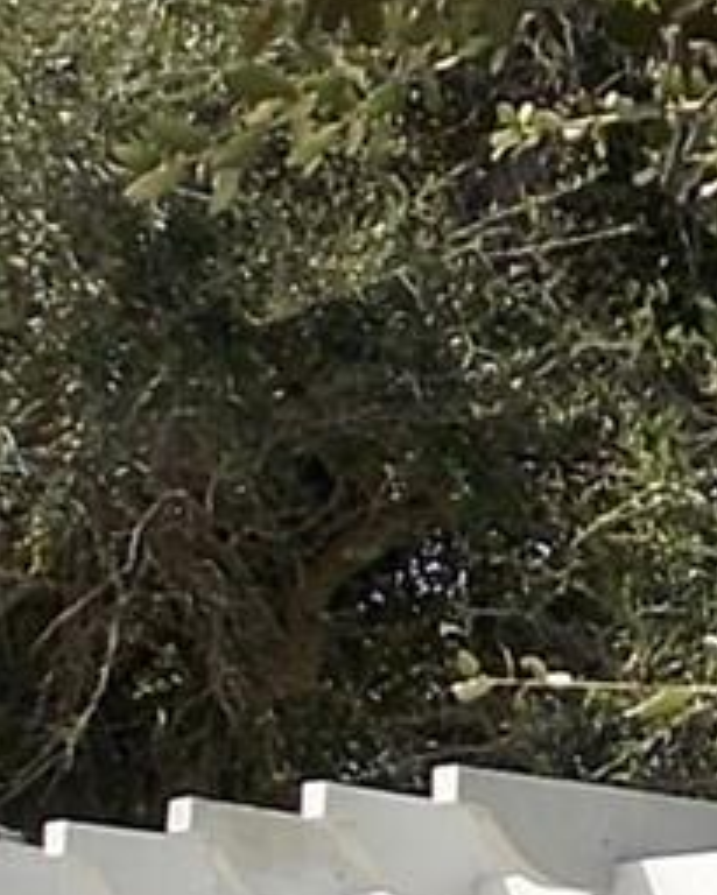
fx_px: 6627
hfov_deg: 6.0
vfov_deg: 7.7
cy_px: 1007
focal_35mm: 250
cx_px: 1448
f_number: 3.6
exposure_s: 1/500
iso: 80
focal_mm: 7.3
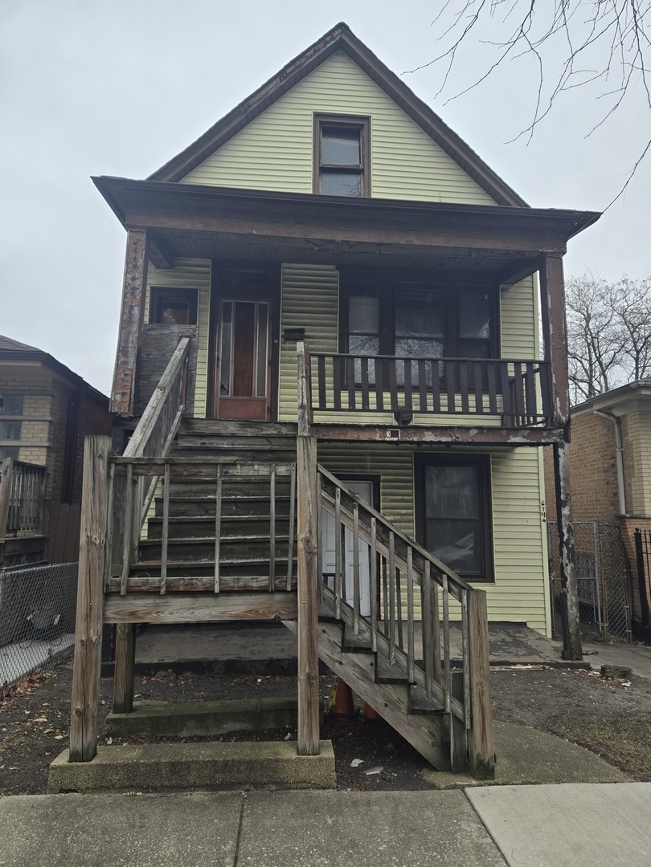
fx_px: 577
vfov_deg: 73.9
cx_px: 326
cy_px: 434
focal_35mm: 23
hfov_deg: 58.9
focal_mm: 5.4
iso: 40
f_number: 1.8
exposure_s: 1/180
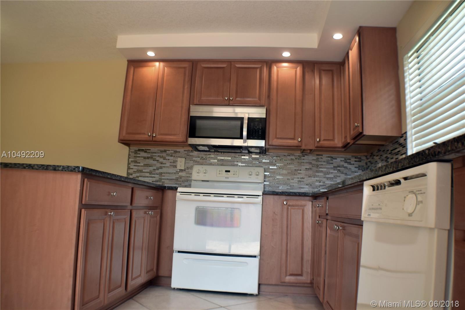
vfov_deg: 36.9
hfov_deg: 53.1
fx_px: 465
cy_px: 155
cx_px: 232
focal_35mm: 36
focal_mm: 24
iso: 400
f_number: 5
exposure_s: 1/100
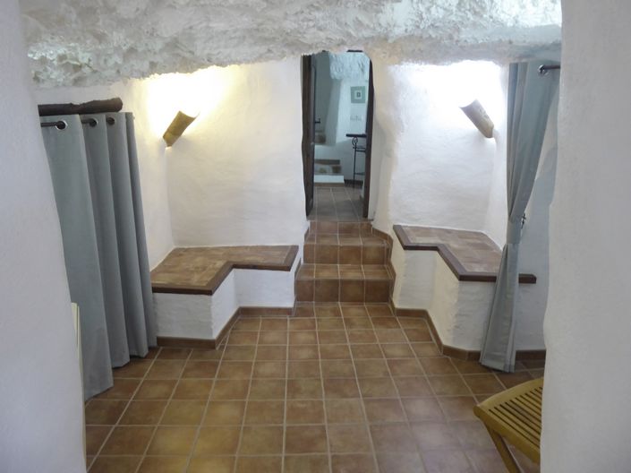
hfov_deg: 69.4
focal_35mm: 25
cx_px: 316
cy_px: 236
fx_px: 455
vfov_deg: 54.8
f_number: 3.3
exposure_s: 1/13
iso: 400
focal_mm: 4.3
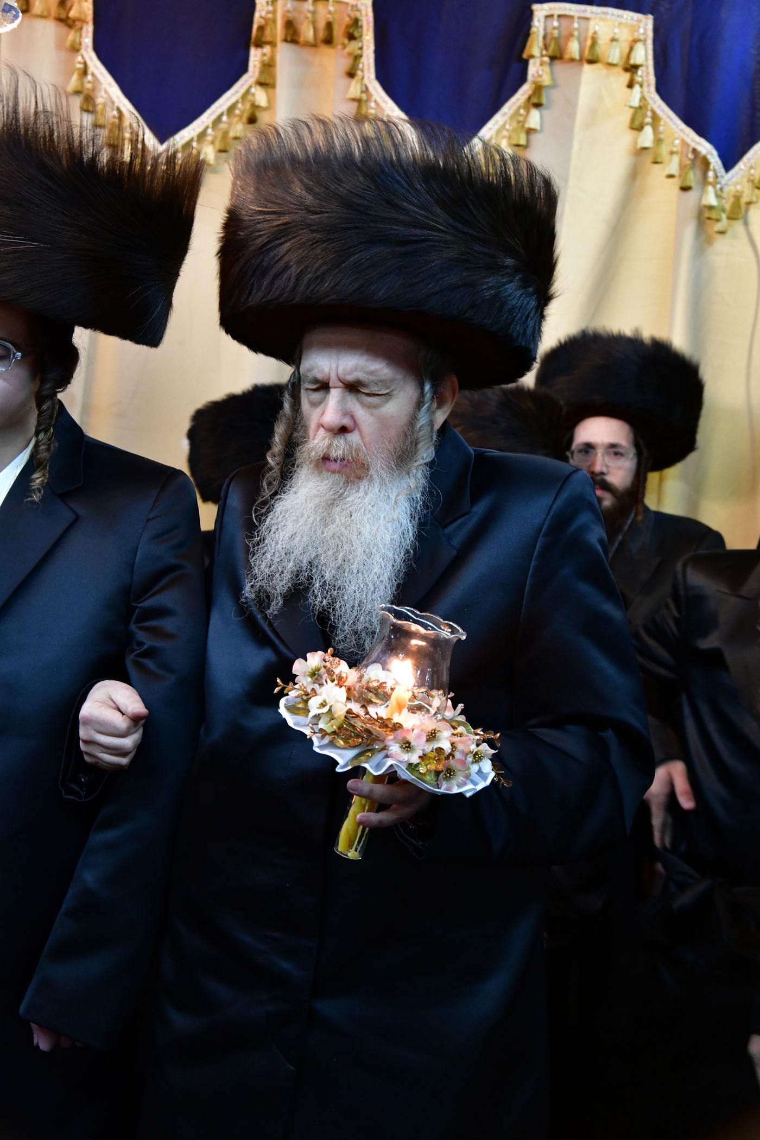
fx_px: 1647
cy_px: 570
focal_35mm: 52
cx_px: 380
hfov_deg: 26.0
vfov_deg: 38.2
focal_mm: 52
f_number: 6.3
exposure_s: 1/50
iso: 4000
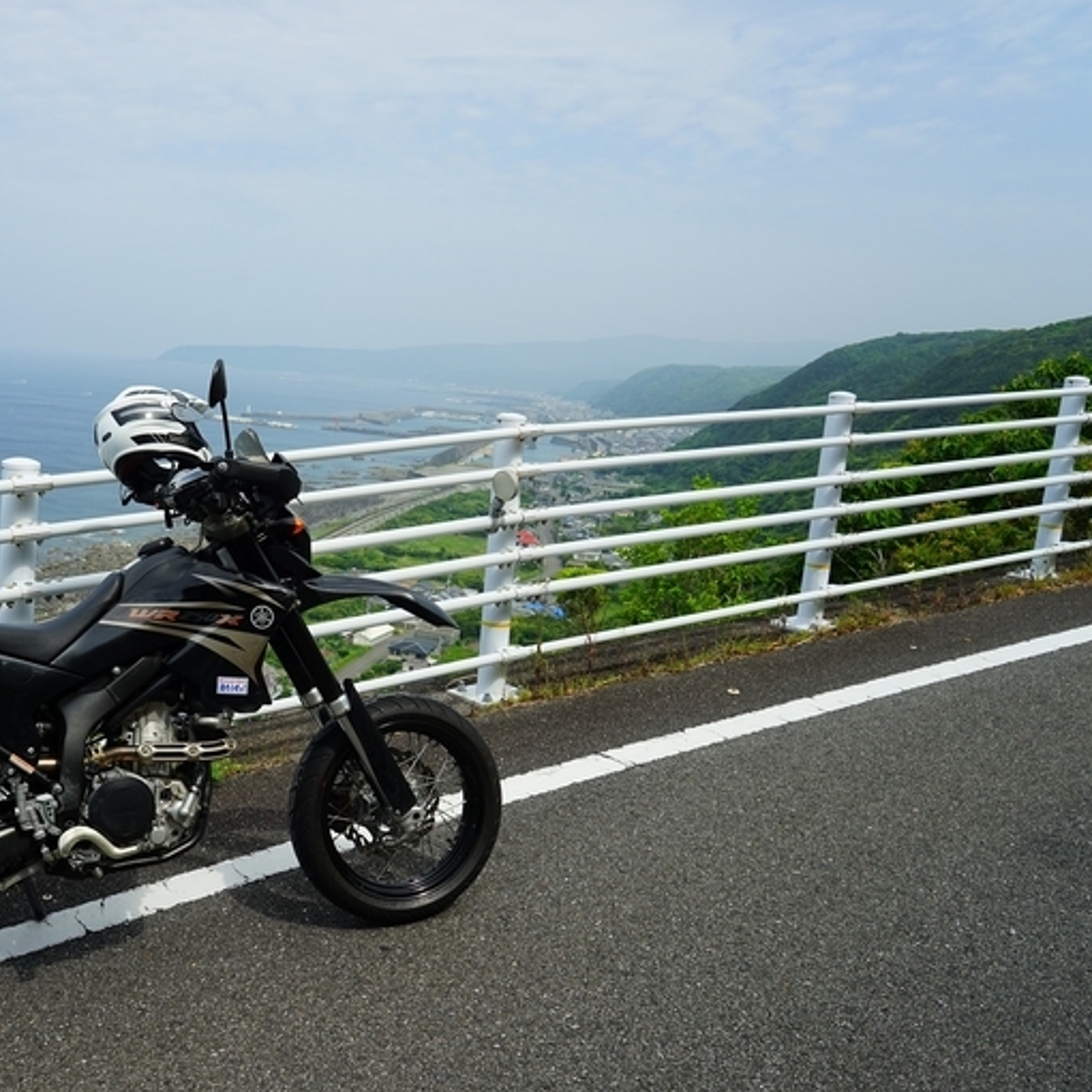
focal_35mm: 32
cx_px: 266
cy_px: 555
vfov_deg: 51.1
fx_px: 1142
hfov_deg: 49.0
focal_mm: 24
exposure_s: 1/350
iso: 100
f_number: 8
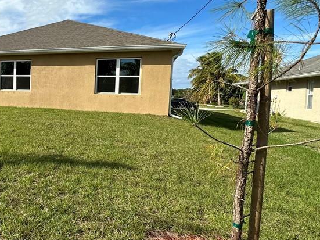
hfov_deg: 58.6
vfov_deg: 52.8
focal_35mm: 26
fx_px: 240
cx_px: 38
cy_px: 101
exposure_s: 1/2304
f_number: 2.2
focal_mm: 2.22
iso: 50
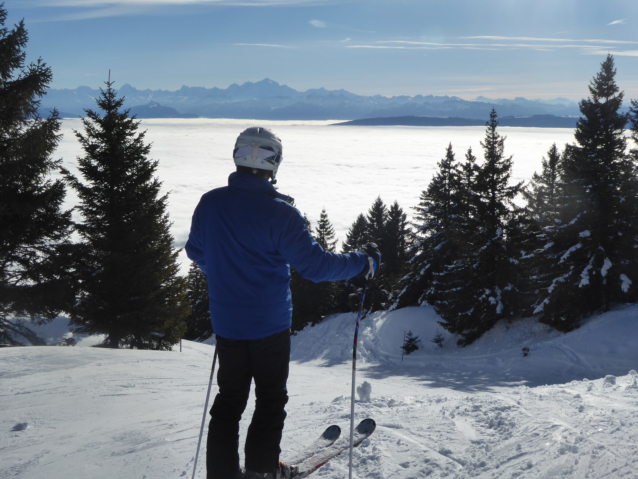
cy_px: 240
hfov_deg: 41.2
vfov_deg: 31.5
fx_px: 848
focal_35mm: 46
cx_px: 319
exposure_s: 1/2000
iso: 125
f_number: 4.5
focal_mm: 7.8
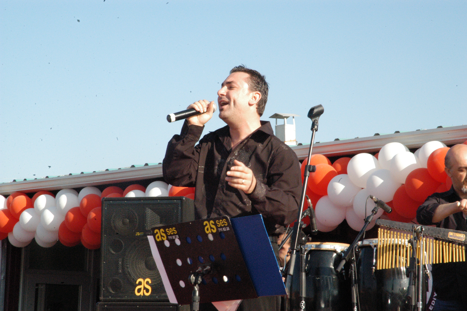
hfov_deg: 19.5
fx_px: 1361
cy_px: 156
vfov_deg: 13.0
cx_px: 234
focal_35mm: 105
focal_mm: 70
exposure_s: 1/180
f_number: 25
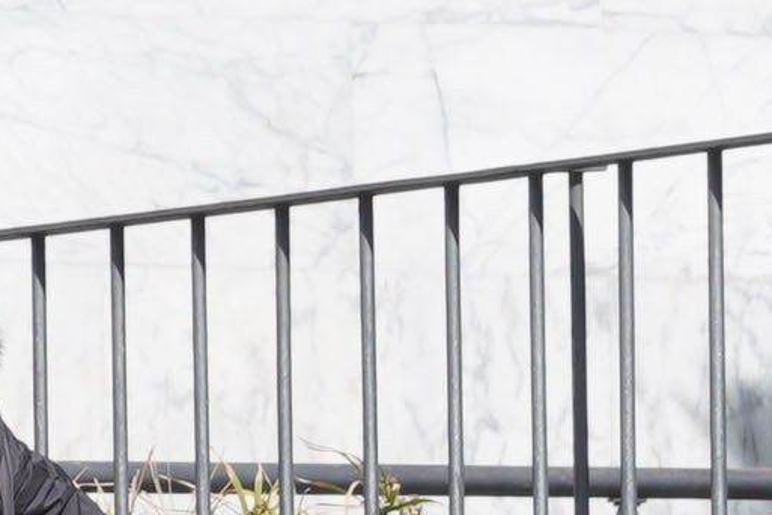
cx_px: 20
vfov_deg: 2.1
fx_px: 14152
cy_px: 518
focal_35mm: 660
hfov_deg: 3.1
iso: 100
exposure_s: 1/250
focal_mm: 57
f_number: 8
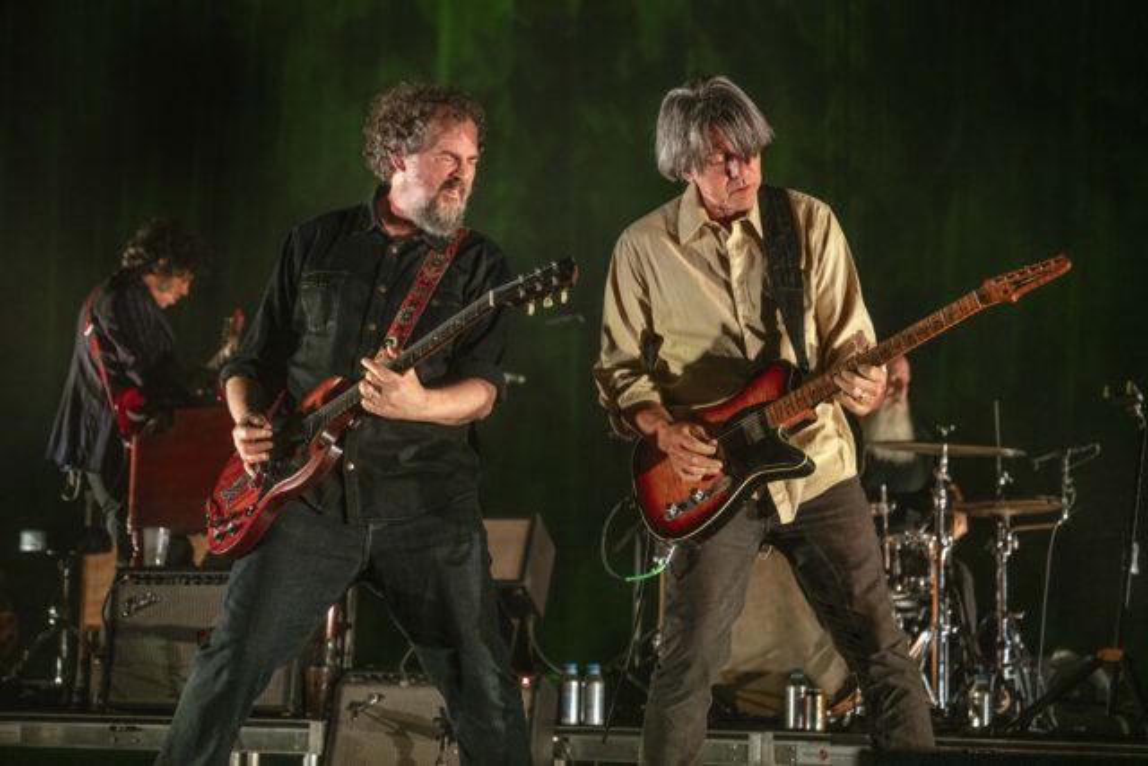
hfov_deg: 32.4
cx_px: 574
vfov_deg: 21.9
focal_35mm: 62
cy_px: 383
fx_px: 1977
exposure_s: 1/180
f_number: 2.8
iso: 3200
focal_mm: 62
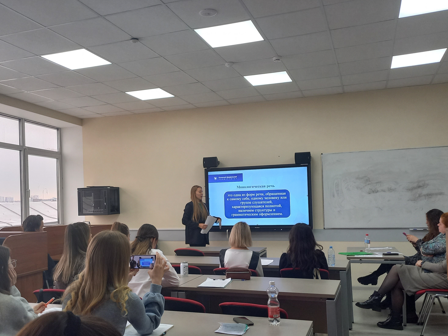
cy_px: 205
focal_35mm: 34
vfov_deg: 41.6
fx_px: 440
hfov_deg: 53.8
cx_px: 198
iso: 64
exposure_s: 1/49
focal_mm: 4.65
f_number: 1.8
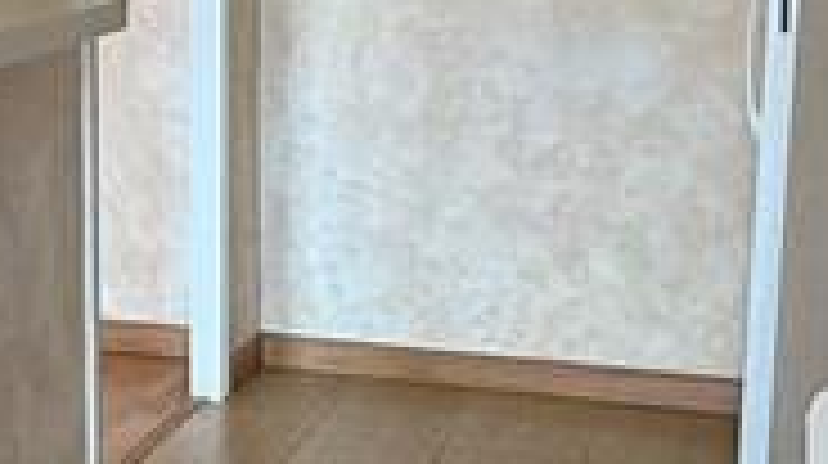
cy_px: 212
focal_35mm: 85
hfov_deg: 24.7
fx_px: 1864
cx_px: 194
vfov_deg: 14.2
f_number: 2.2
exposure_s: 1/120
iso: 160
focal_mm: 2.22
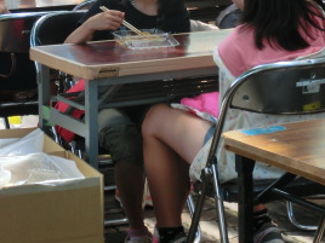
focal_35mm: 141
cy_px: -39
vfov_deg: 10.4
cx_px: -5
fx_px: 1324
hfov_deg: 13.8
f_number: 3.8
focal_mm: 10.5
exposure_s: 1/125
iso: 100
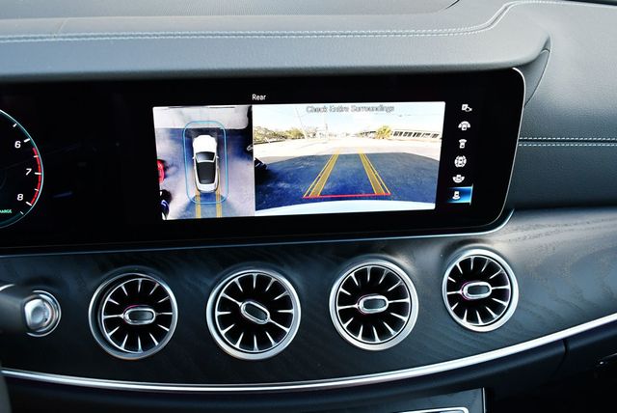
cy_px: 206
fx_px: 618
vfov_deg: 36.9
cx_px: 308
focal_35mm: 36
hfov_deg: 53.1
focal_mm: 18
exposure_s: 1/250
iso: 800
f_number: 3.5
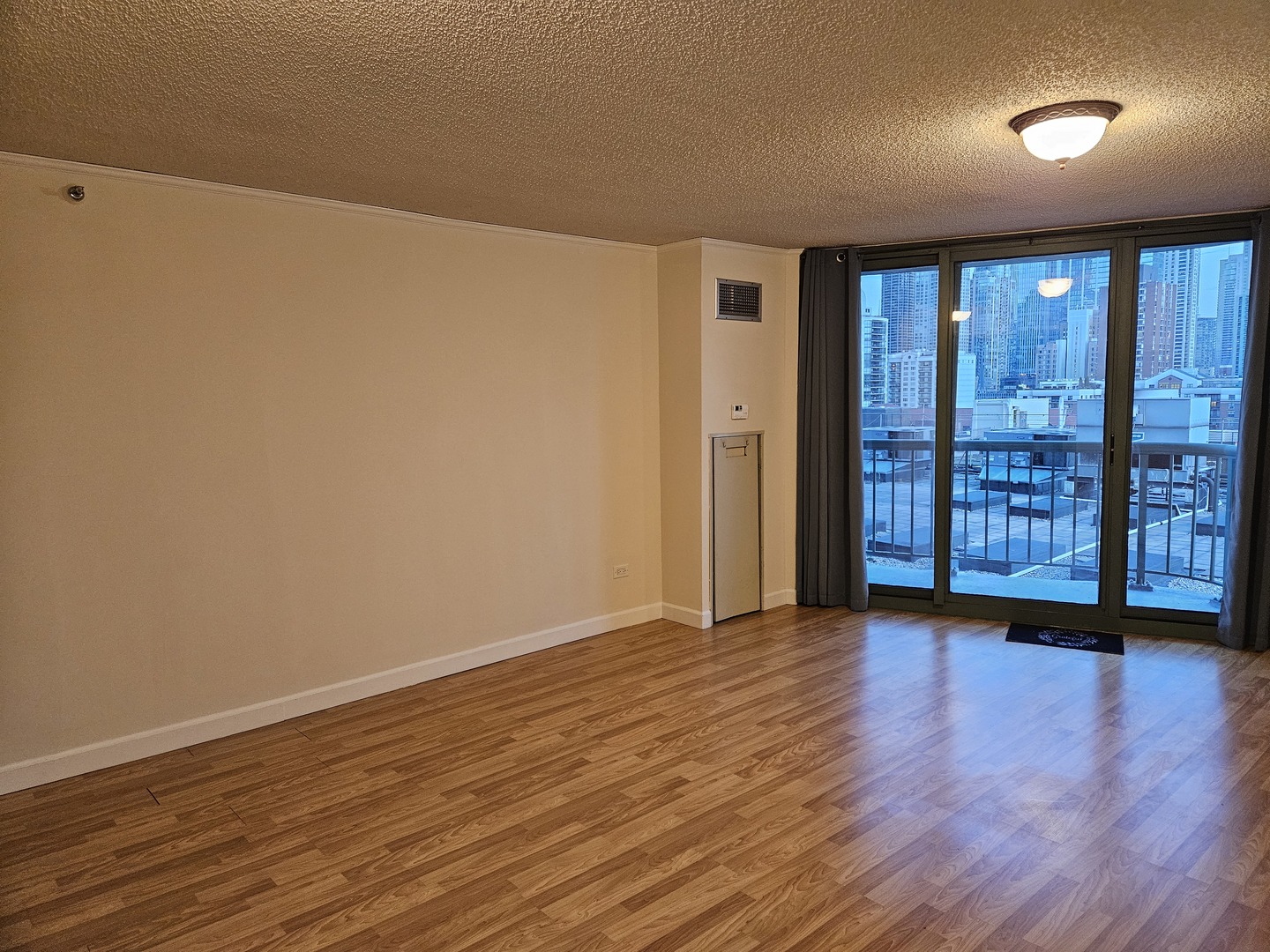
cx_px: 635
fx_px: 844
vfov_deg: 58.9
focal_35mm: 23
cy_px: 476
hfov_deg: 73.9
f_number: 1.8
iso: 800
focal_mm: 5.4
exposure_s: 1/120
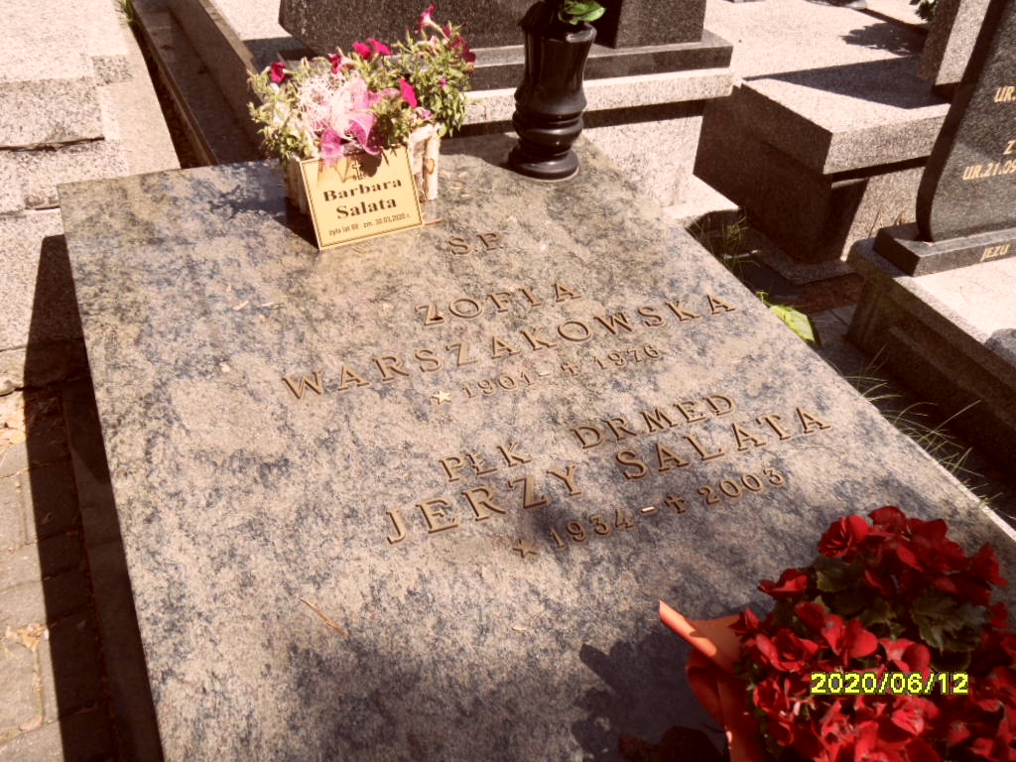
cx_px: 508
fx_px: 939
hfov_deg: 56.8
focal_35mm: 32
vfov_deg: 44.2
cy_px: 381
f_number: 3.4
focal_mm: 5.3
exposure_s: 1/750
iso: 80
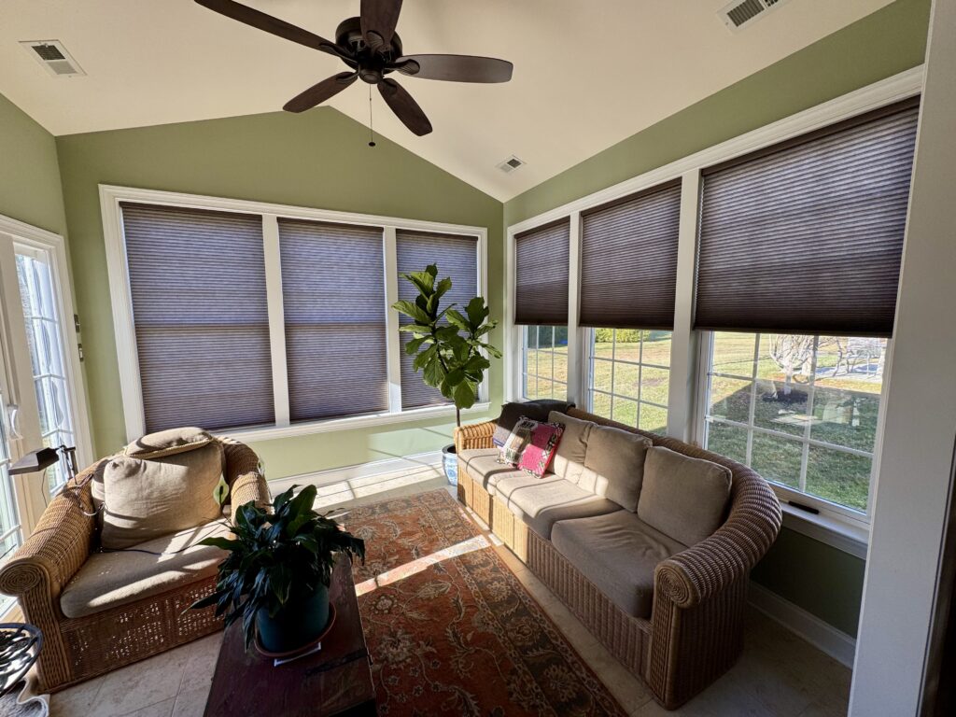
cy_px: 358
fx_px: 387
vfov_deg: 85.7
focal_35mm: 14
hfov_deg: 102.1
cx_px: 478
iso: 40
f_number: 2.2
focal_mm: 2.22
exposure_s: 1/221
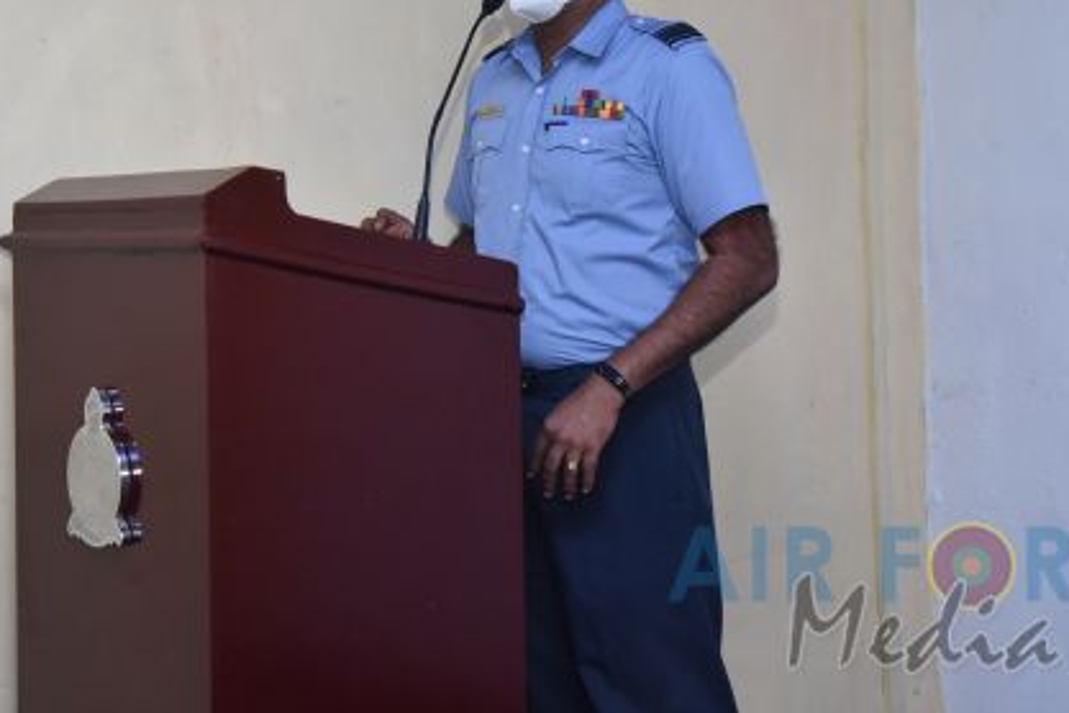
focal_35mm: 72
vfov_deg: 18.8
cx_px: 492
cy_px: 203
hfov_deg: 28.1
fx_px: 2138
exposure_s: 1/100
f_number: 5
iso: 3200
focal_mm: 50
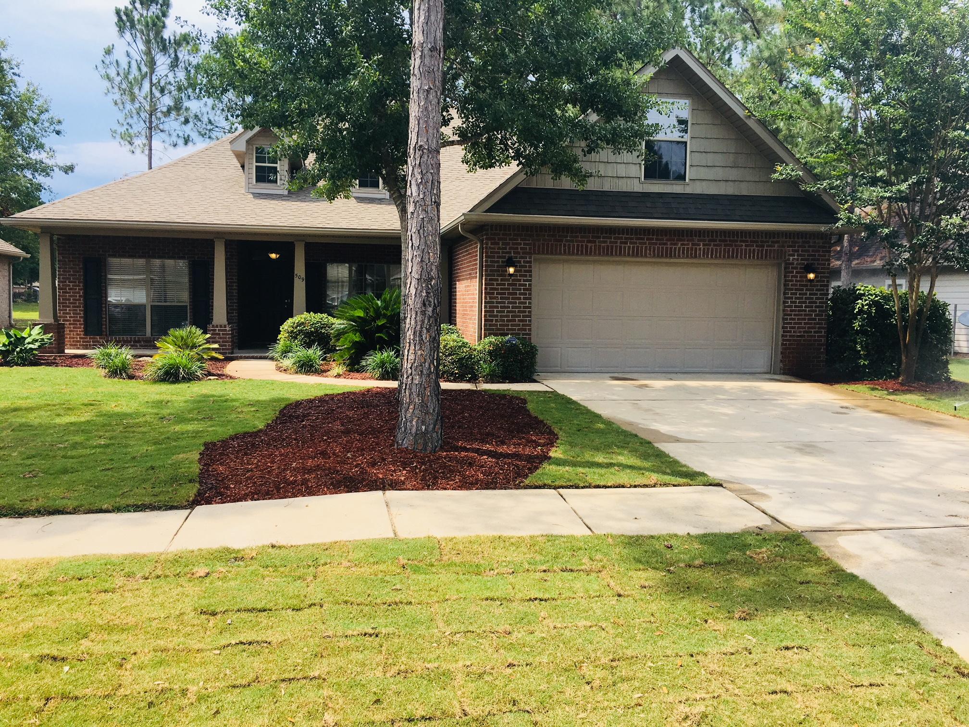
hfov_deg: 61.7
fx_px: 812
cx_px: 484
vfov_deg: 48.2
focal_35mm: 29
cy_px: 364
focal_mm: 4.15
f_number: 2.2
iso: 25
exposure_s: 1/884
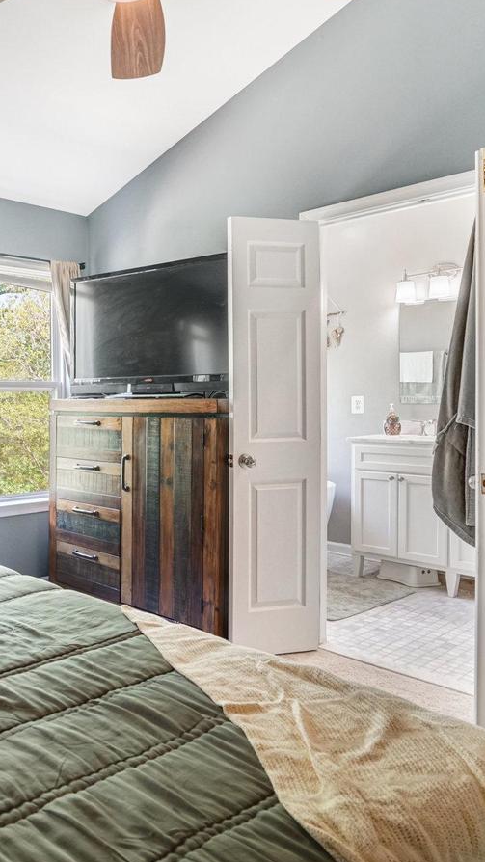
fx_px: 617
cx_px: 0
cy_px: 405
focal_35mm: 27
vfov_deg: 69.8
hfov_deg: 38.2
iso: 1250
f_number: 8
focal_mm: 16
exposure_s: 1/25
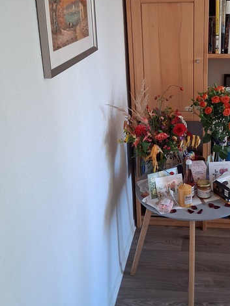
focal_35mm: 44
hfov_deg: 32.5
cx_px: 156
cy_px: 105
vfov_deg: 42.5
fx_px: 390
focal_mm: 4
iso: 400
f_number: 1.8
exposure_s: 1/50
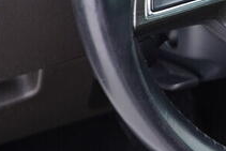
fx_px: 1099
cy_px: -47
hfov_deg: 11.4
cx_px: 313
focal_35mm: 175
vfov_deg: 7.8
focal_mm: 24
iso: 250
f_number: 2.8
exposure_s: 1/40
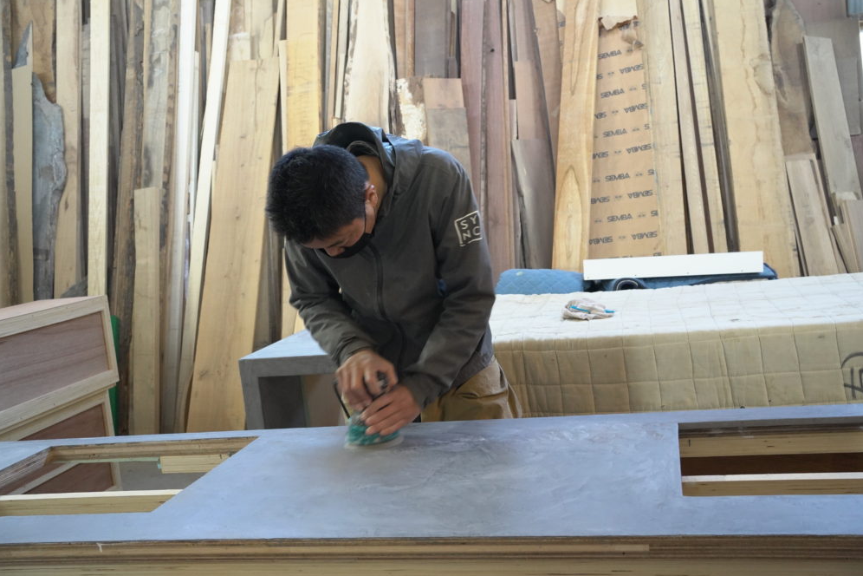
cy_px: 292
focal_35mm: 36
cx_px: 435
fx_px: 863
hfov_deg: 53.1
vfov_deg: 36.9
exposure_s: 1/40
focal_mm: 35
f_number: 9
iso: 5000
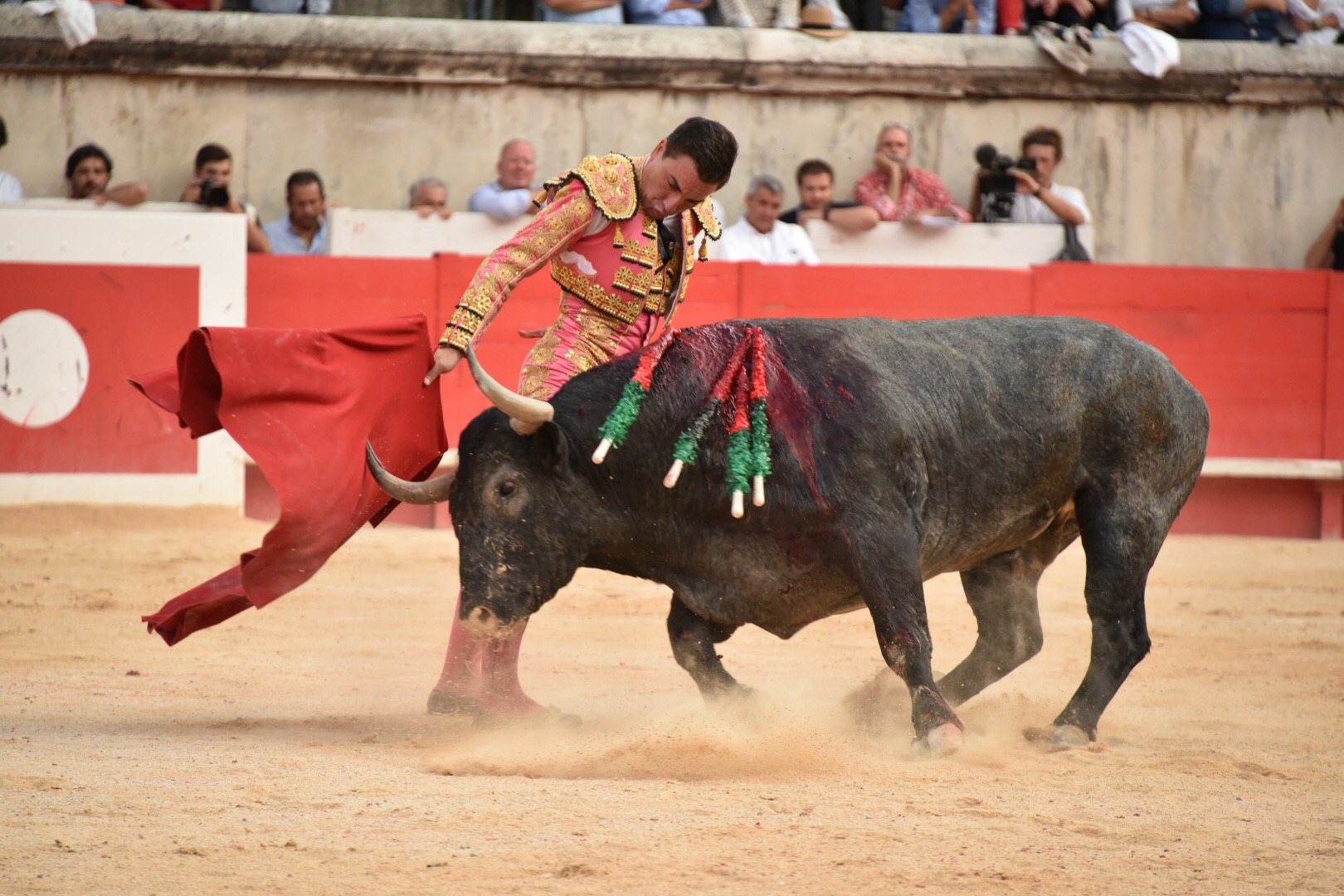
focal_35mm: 250
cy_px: 448
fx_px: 9333
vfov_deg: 5.5
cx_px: 672
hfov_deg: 8.2
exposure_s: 1/640
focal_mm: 250
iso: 2000
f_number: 5.6
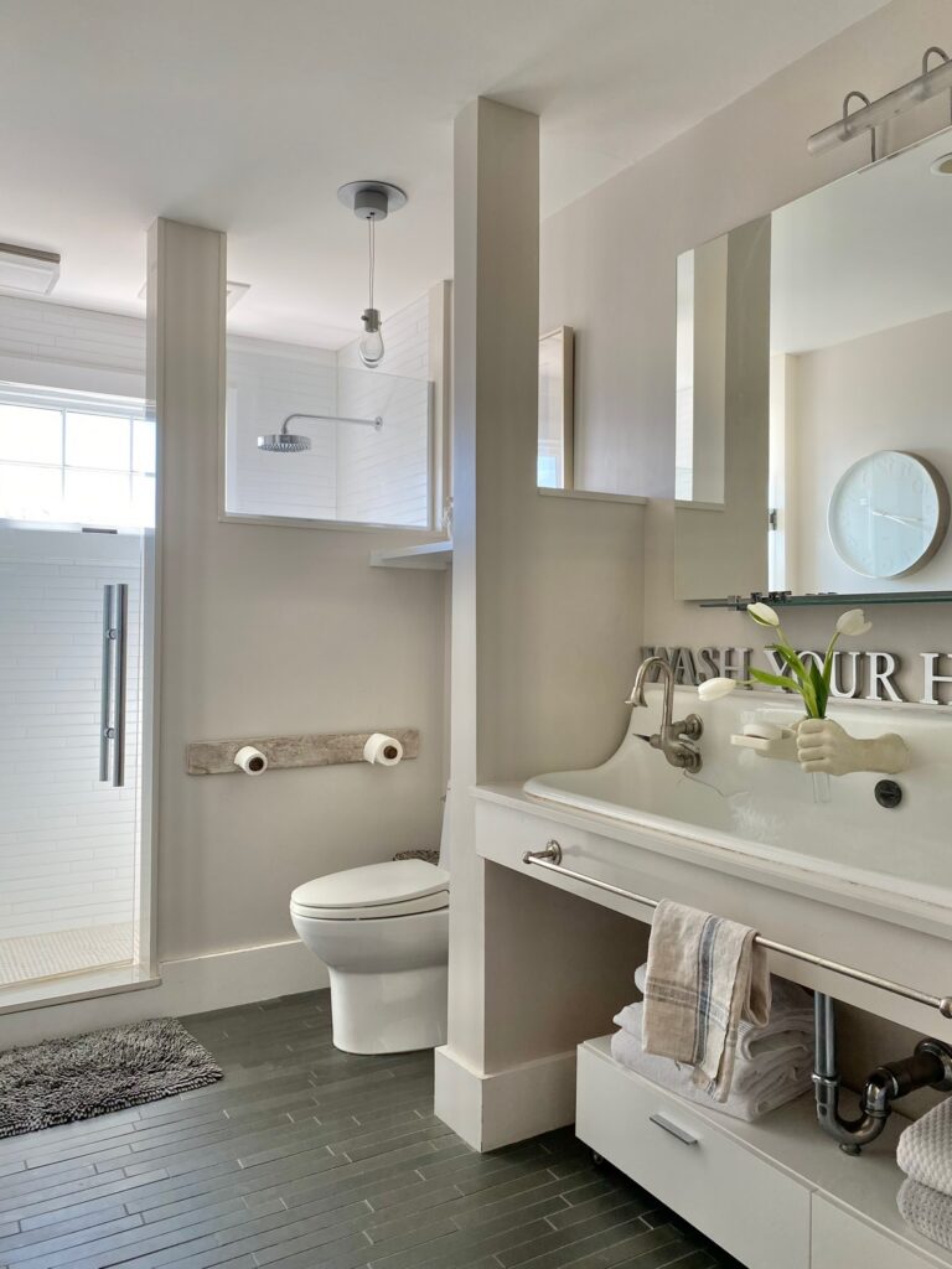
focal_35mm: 26
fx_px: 953
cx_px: 476
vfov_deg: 67.3
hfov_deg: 53.1
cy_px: 634
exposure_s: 1/121
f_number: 1.8
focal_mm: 4.25
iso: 64
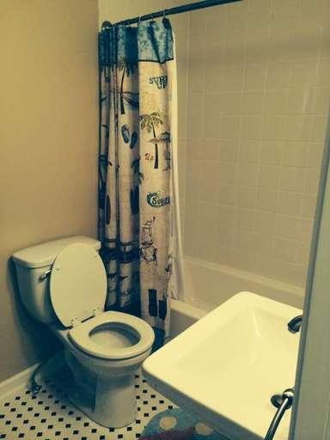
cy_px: 220
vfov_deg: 60.0
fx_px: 381
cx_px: 165
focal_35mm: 30
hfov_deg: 46.8
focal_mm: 4.12
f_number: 2.2
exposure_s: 1/30
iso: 125
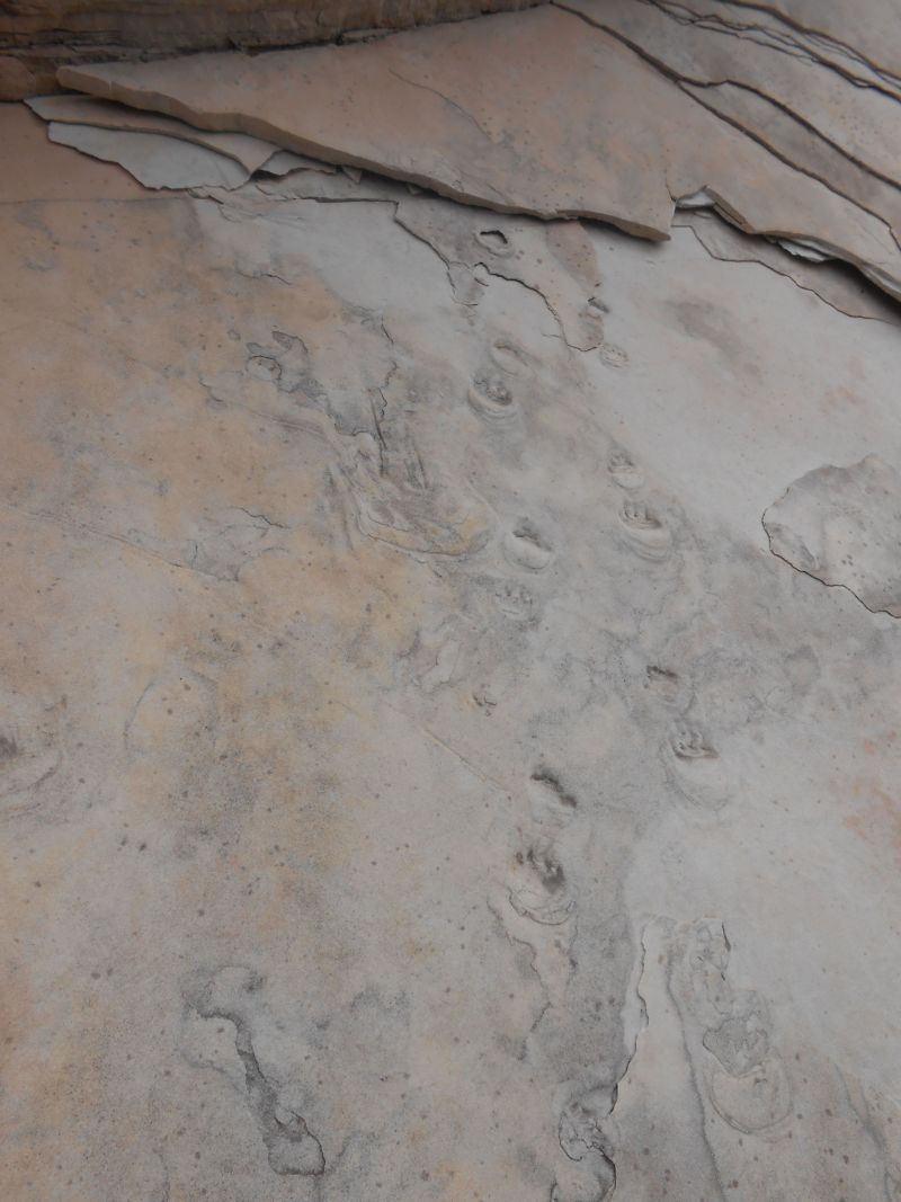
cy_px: 601
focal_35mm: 26
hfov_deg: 53.1
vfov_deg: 67.3
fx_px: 902
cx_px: 450
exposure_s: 1/640
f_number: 3.5
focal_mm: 4.6
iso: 80
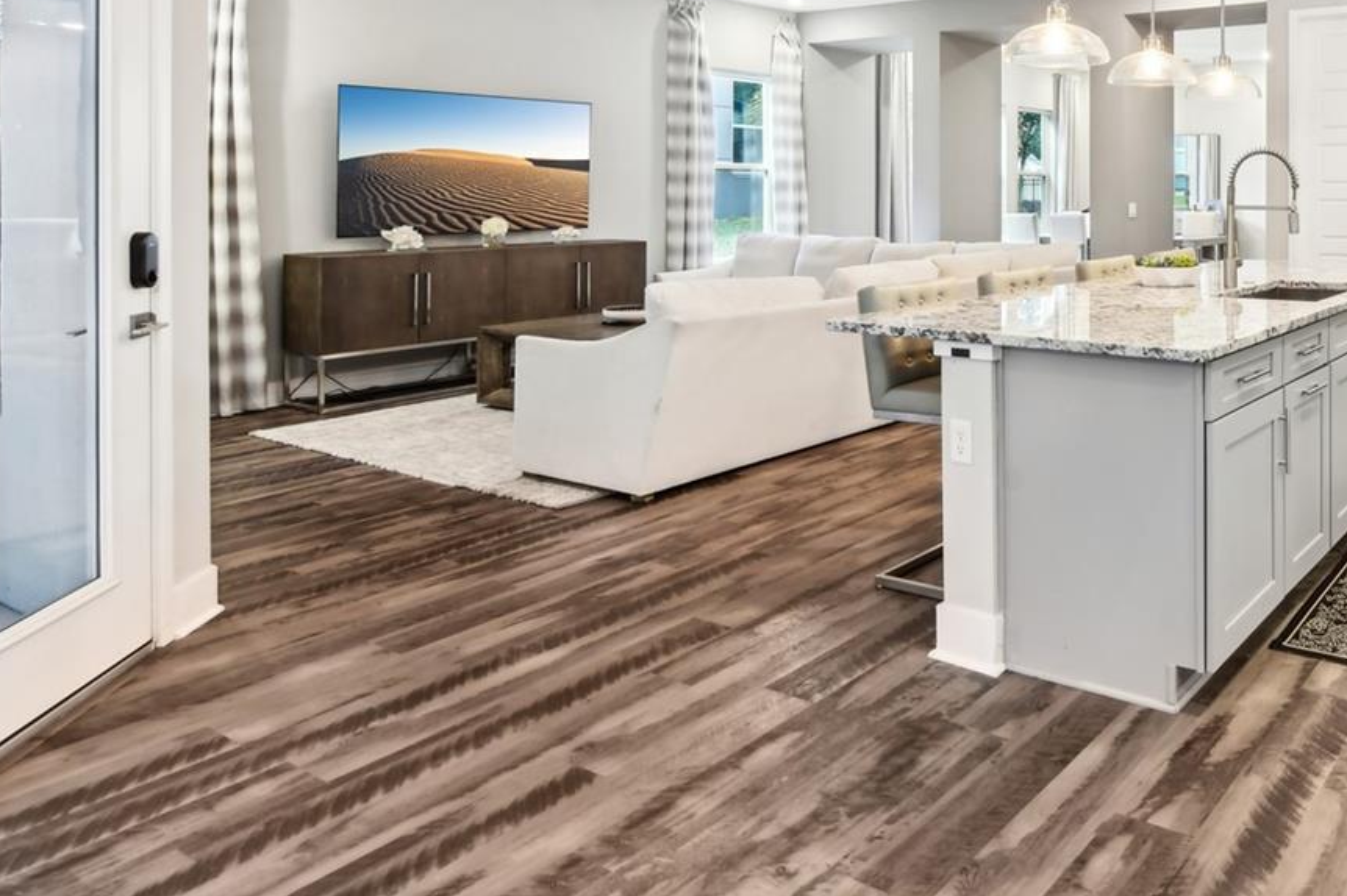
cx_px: 1088
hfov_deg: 63.1
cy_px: 208
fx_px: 972
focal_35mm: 26
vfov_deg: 47.4
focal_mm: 14
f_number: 8
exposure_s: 1/5
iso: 400
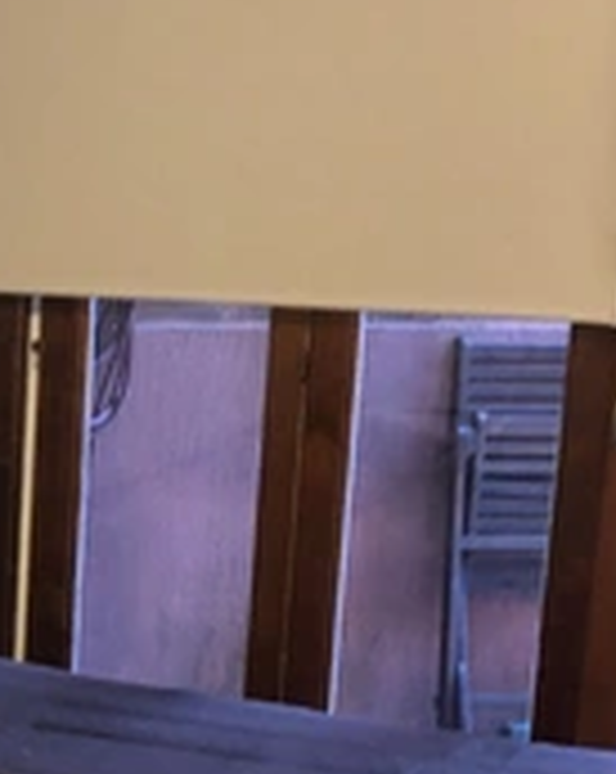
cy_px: 724
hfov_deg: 19.7
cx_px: -225
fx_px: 1599
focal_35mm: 70
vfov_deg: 26.1
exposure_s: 1/11
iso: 100
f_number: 1.8
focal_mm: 3.99
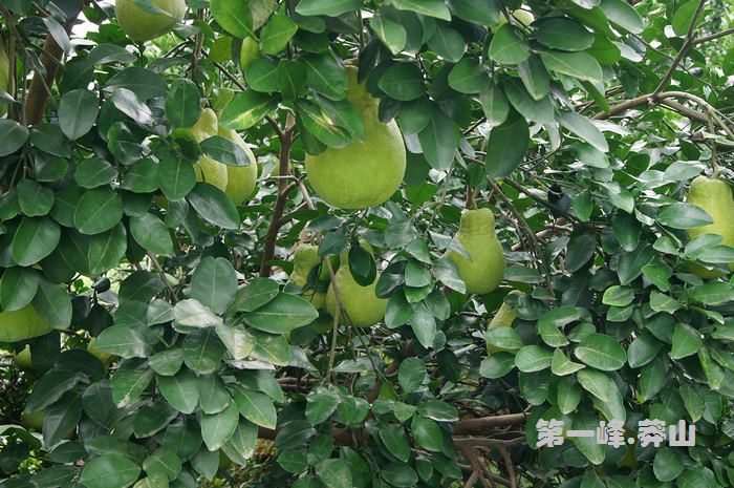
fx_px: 1069
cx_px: 367
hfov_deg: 37.9
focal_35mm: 52
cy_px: 244
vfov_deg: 25.7
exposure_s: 1/50
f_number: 6.3
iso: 200
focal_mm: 35
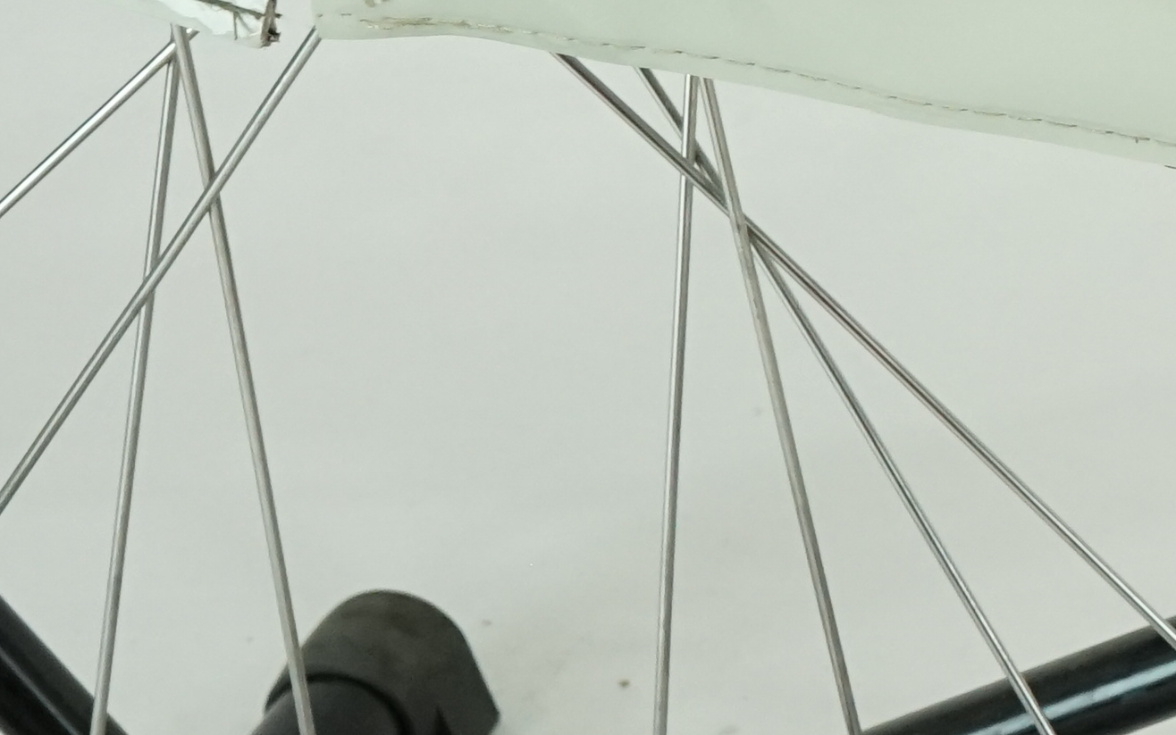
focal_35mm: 144
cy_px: -134
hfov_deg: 12.7
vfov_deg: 9.0
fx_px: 4616
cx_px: 2350
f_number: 8
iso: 2000
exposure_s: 1/200
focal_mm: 31
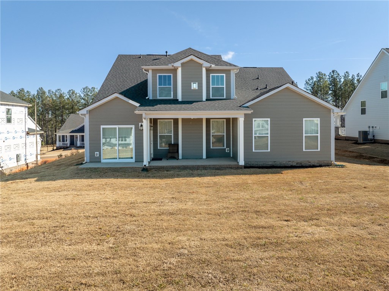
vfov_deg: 56.7
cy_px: 146
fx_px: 269
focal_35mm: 24
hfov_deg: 71.6
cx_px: 194
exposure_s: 1/80
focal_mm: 12.29
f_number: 4.5
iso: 100
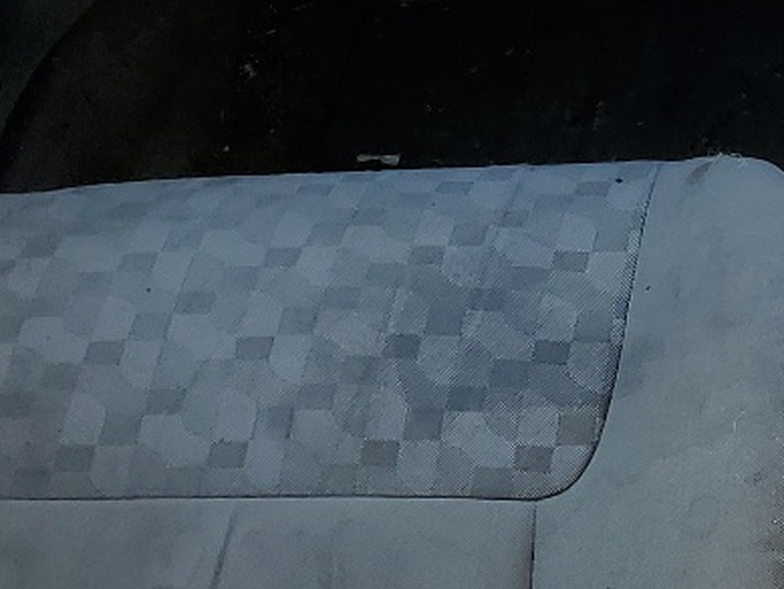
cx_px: 1054
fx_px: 2424
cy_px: -61
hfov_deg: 17.1
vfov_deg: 13.6
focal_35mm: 107
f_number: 1.5
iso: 50
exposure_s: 1/400
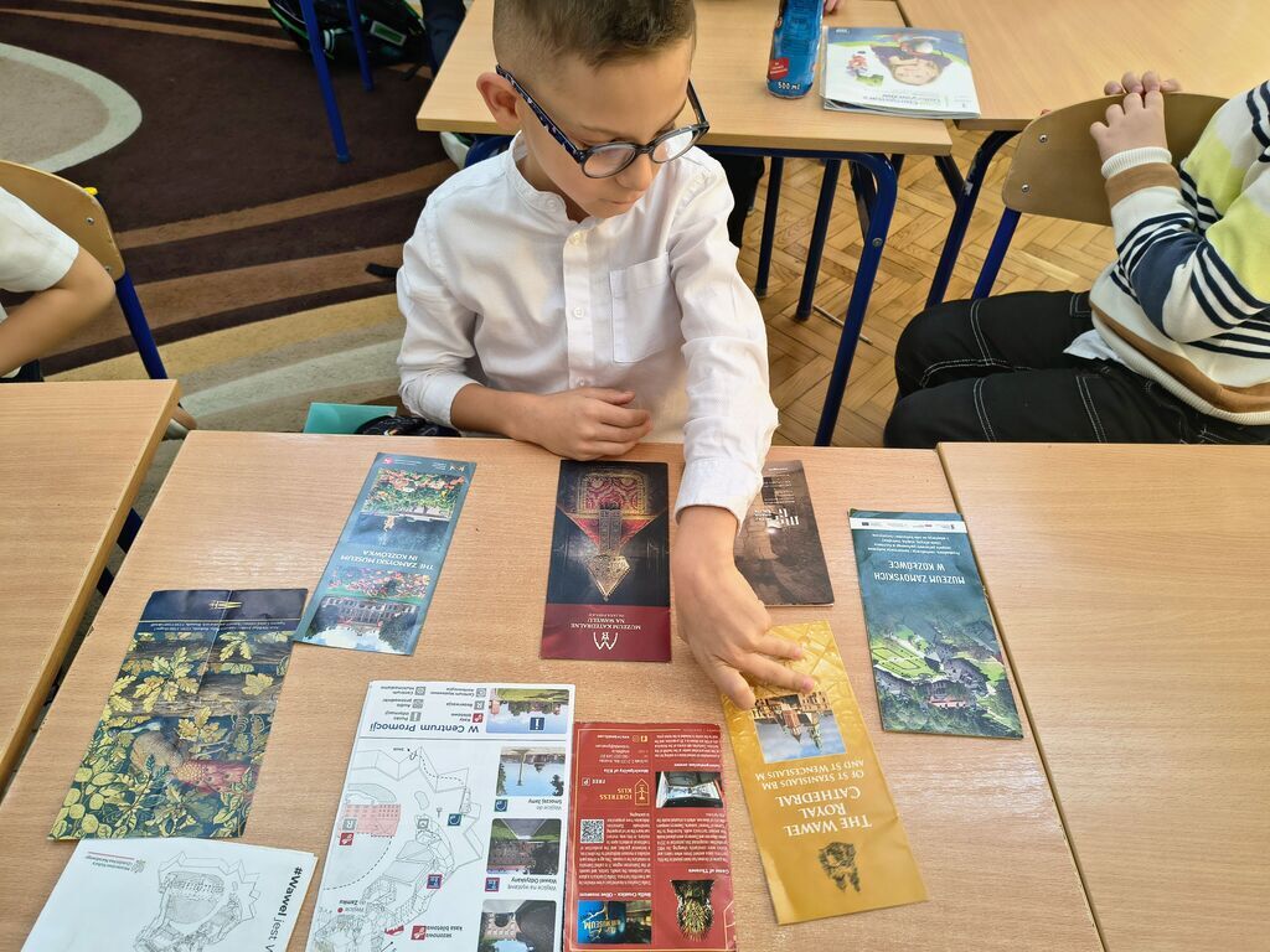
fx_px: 844
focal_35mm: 23
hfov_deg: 73.9
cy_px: 476
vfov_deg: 58.9
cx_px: 635
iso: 260
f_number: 1.8
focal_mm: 5.56
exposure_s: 1/100
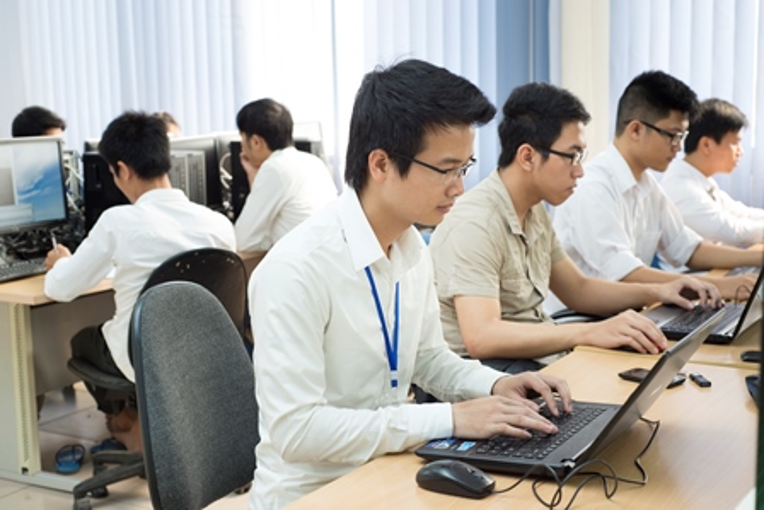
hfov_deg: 39.6
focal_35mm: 50
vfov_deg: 27.0
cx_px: 382
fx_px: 1061
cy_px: 255
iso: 400
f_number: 5
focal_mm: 50
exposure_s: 1/50
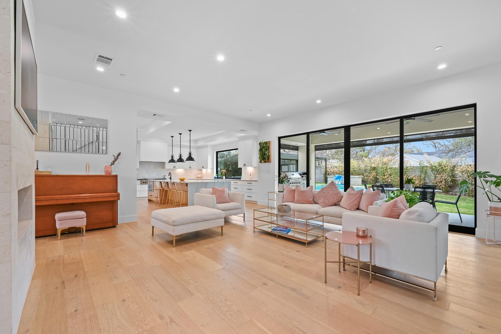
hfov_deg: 100.4
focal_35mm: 15
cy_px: 175
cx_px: 252
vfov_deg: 77.3
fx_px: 209
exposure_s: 1/2.5
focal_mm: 14
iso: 200
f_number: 14
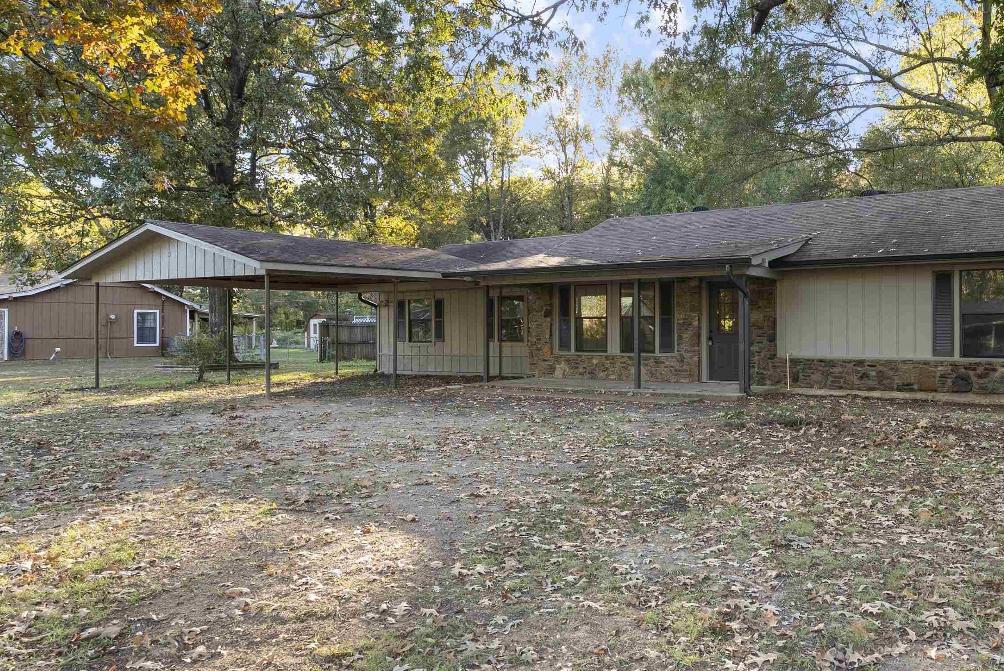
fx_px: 781
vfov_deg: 46.4
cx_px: 651
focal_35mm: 28
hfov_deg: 64.1
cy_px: 317
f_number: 9
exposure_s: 1/20
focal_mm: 21
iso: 250
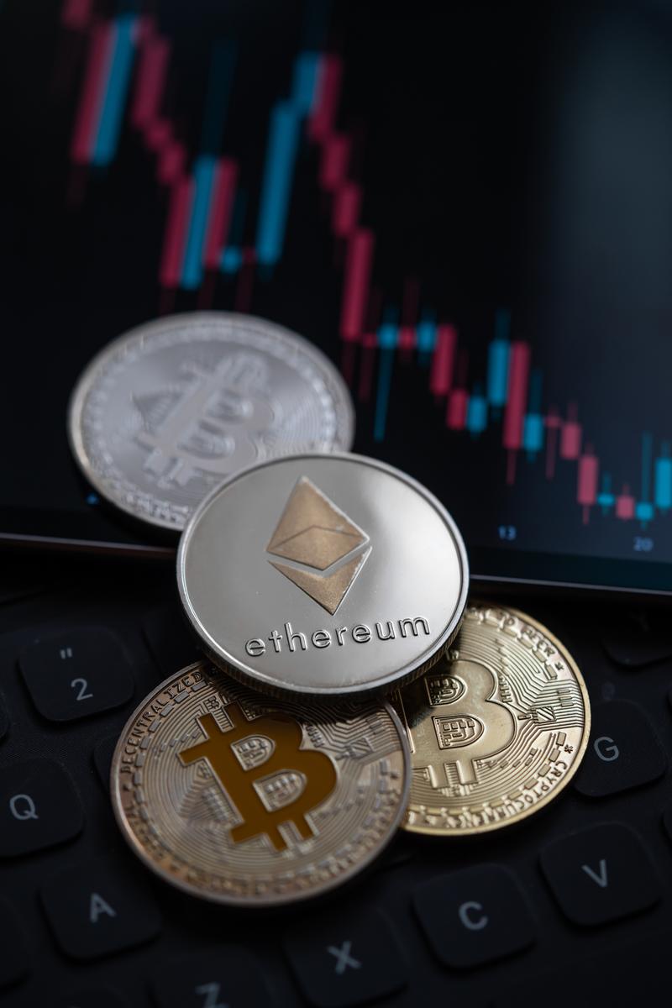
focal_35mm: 90
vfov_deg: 22.6
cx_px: 336
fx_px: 2520
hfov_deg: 15.2
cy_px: 504
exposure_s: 1/160
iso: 400
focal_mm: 90
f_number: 3.5
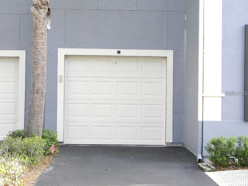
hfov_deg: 34.3
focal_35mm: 56
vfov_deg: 26.1
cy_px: 93
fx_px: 401
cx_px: 124
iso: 80
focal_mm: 10.1
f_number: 4.1
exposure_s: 1/61.4
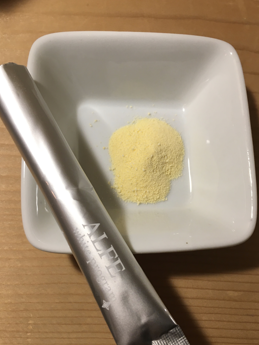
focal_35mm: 32
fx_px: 319
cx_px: 135
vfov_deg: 56.8
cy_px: 174
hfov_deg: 44.2
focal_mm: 4.15
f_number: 2.2
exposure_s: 1/30
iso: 32
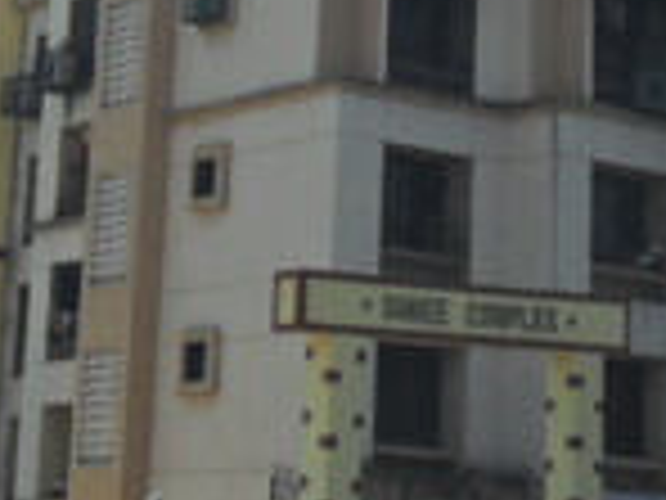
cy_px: -216
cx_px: 342
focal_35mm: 138
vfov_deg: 10.4
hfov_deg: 14.3
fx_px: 2655
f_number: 9.4
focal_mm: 5.7
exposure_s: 1/250
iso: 100
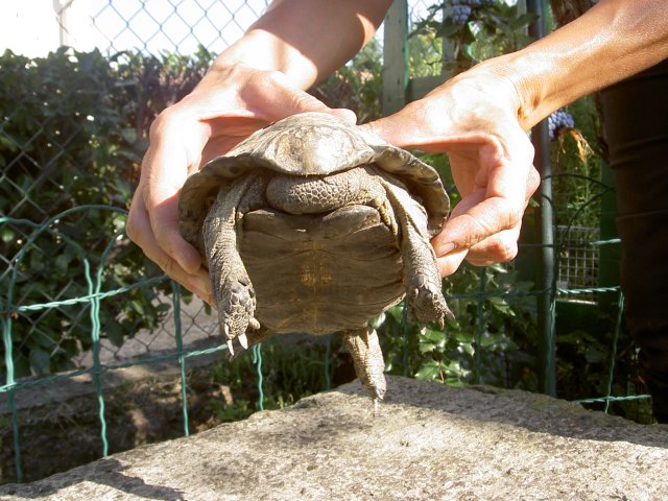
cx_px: 334
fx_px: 753
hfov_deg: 47.9
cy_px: 250
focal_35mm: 39
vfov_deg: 36.8
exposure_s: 1/169
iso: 100
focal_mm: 8
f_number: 4.7
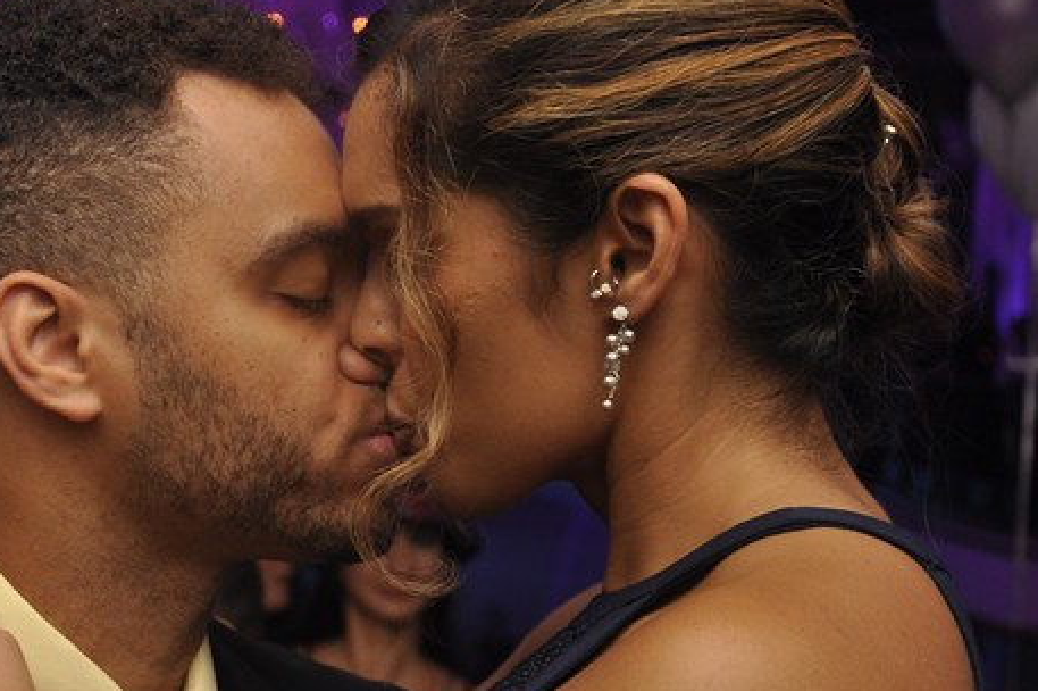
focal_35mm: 105
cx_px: 104
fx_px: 3025
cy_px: 452
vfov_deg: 13.0
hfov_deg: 19.1
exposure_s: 1/60
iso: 400
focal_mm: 32
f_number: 5
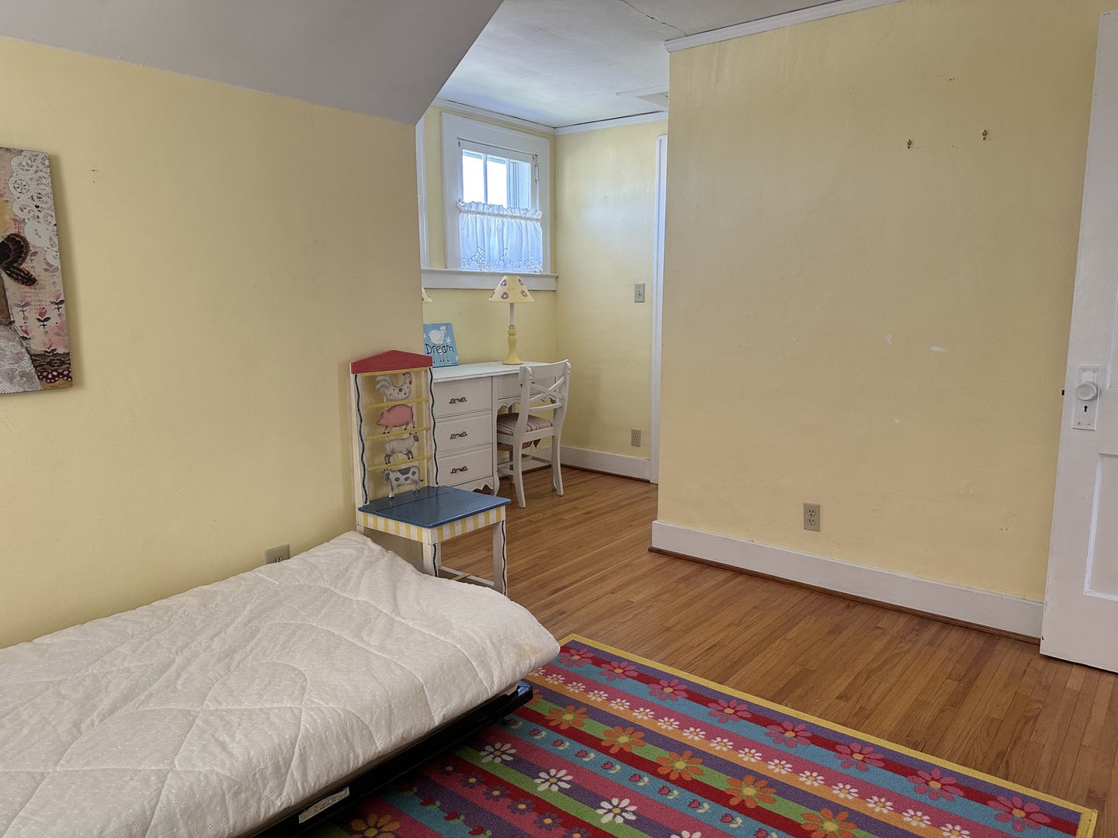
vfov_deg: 56.8
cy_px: 419
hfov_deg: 71.6
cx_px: 559
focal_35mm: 24
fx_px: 775
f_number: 1.78
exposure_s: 1/121
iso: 160
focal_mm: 6.86
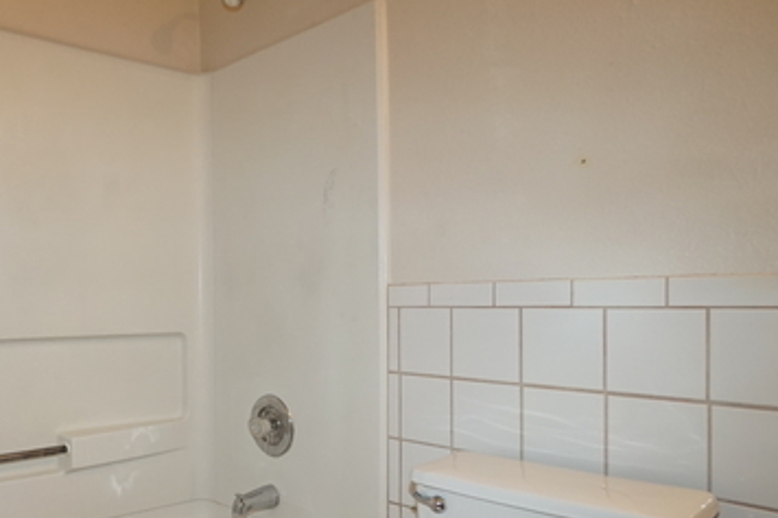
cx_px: 192
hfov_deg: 63.4
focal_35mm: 27
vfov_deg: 47.7
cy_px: 301
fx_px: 583
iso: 800
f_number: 4
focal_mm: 10
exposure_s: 1/160
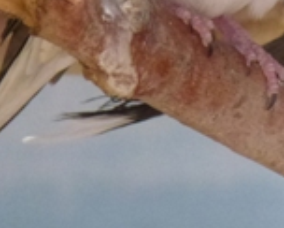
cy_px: -105
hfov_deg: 1.7
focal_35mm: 1168
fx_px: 9830
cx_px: 542
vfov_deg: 1.3
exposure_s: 1/80
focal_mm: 51
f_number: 5.7
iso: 400
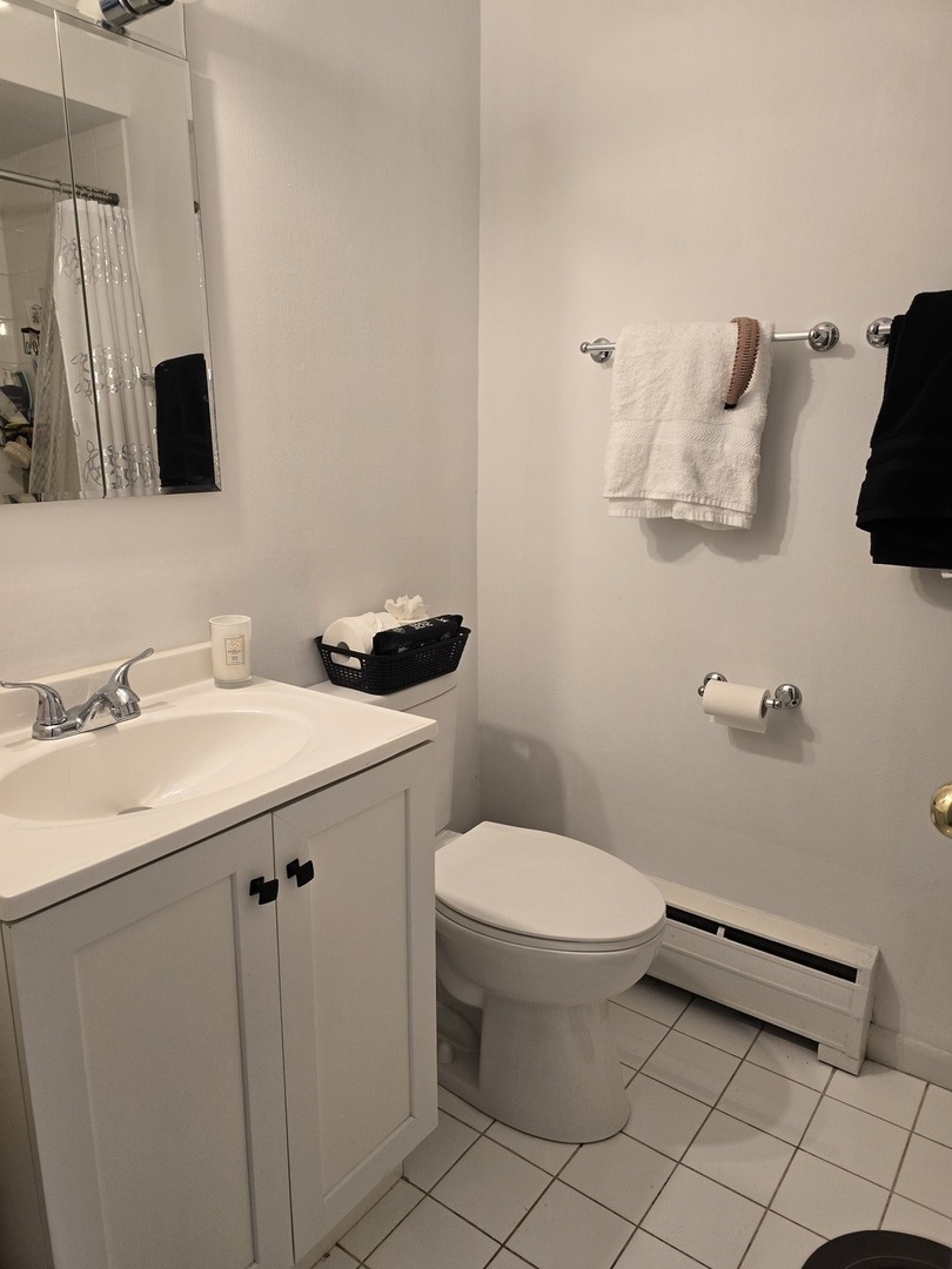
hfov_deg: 58.9
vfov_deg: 73.9
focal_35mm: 23
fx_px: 843
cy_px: 634
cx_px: 476
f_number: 1.7
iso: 250
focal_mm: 6.3
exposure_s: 1/120
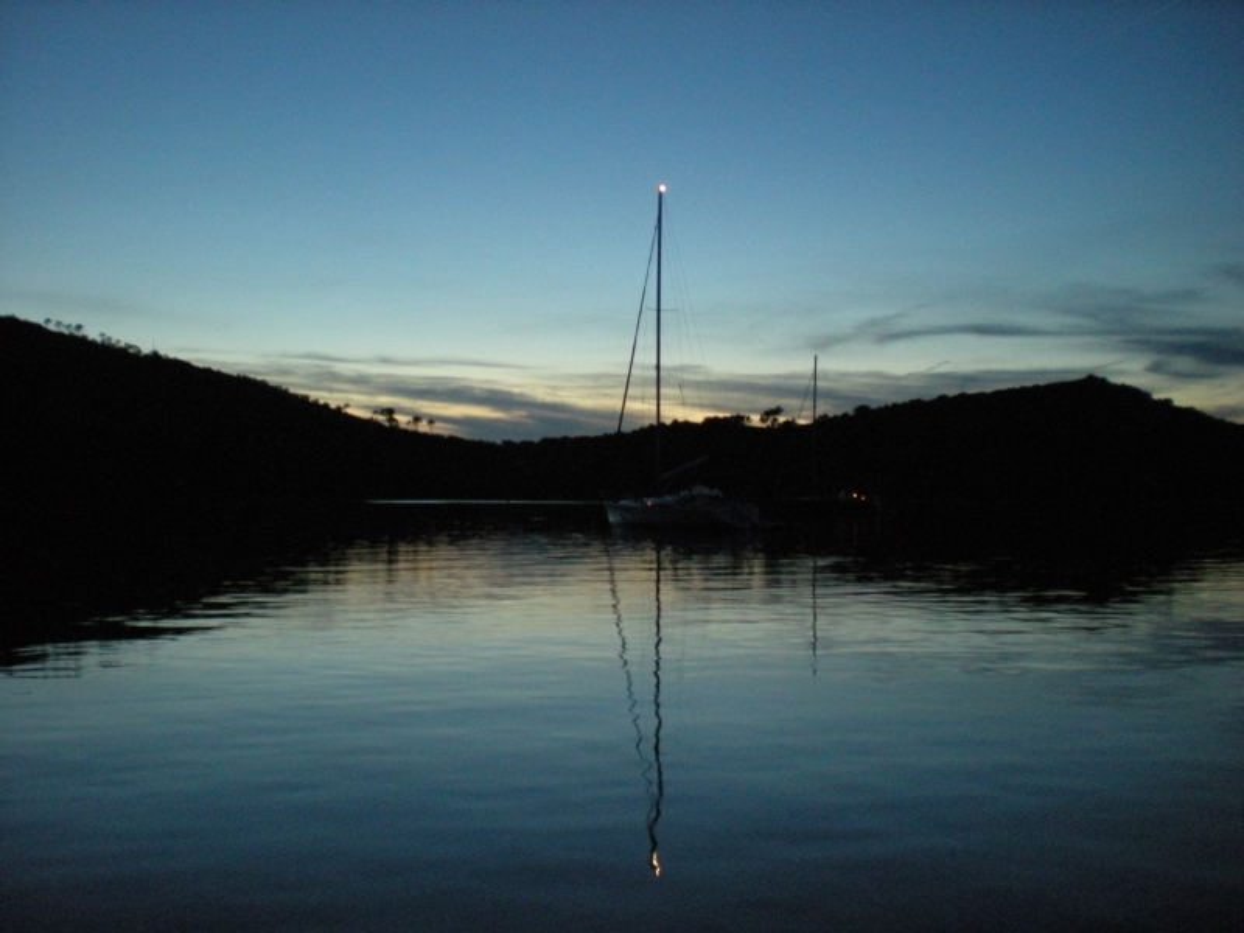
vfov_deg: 37.7
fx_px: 1366
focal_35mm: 38
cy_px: 466
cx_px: 622
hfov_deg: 49.0
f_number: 3.1
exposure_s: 1/8
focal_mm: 6.3
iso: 462
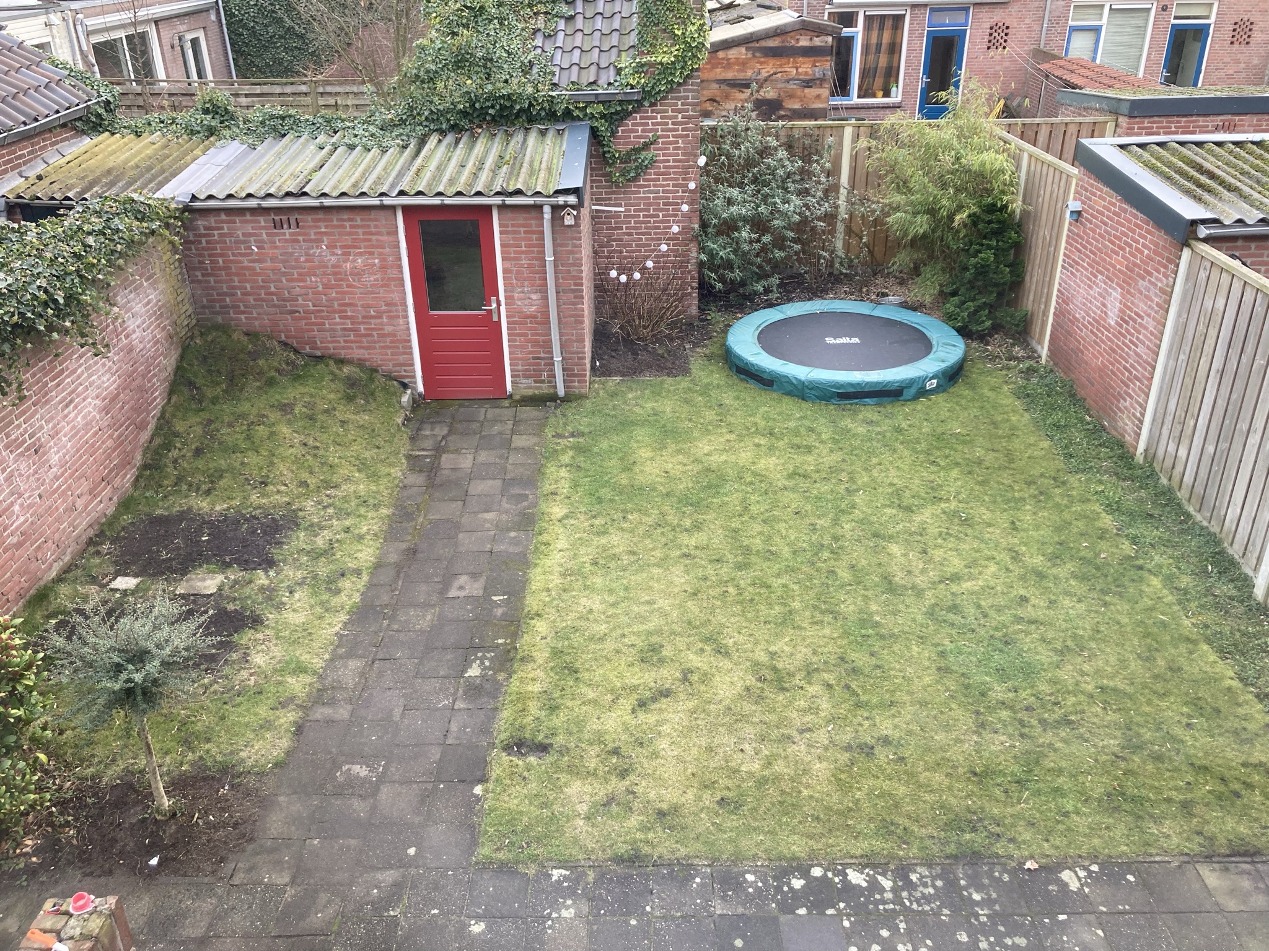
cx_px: 634
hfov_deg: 63.4
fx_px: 1026
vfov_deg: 49.7
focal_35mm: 28
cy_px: 476
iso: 64
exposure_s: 1/121
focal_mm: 3.99
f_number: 1.8
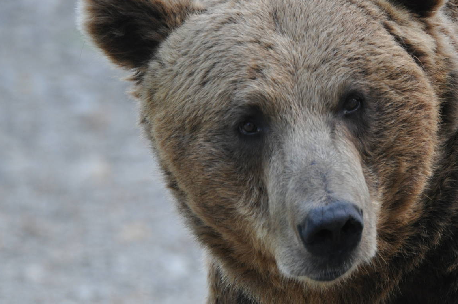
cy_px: 154
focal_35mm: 517
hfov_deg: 4.0
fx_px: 6569
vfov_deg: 2.7
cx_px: 313
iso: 800
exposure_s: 1/500
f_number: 5.6
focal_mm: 250
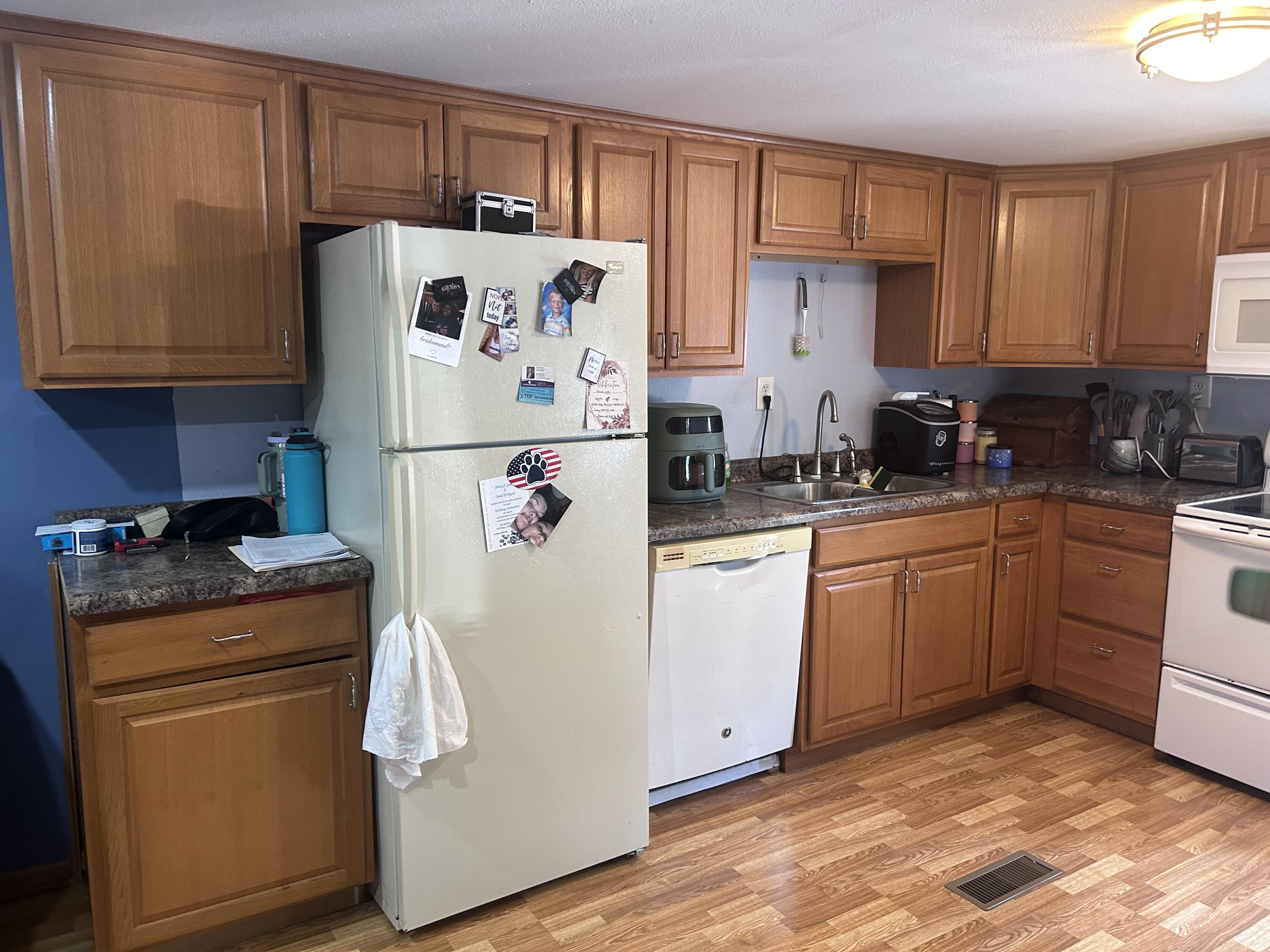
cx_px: 635
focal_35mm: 26
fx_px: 954
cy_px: 476
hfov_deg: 67.3
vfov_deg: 53.1
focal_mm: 5.7
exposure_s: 1/60
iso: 200
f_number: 1.5
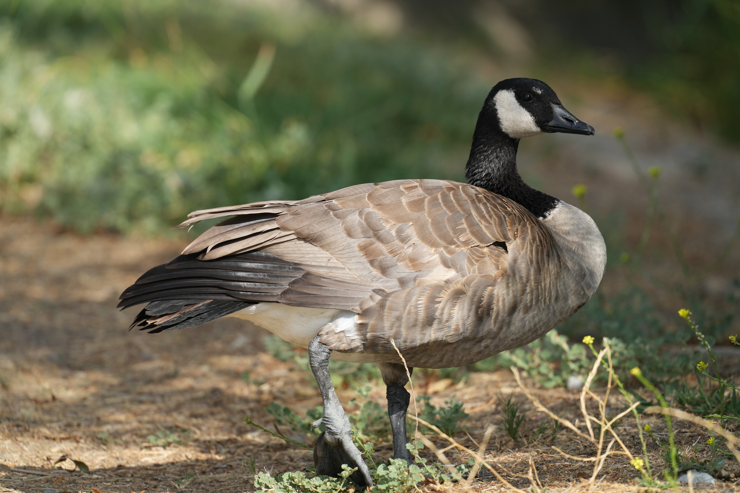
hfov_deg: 3.4
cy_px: 246
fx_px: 12332
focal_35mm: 600
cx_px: 370
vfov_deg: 2.3
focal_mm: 600
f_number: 5.6
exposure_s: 1/1000
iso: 500
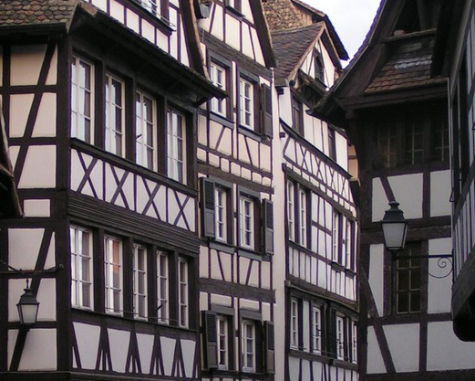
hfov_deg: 18.4
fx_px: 1462
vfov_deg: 14.7
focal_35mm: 104
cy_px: 328
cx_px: 191
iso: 80
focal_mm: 8
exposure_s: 1/60
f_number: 3.2
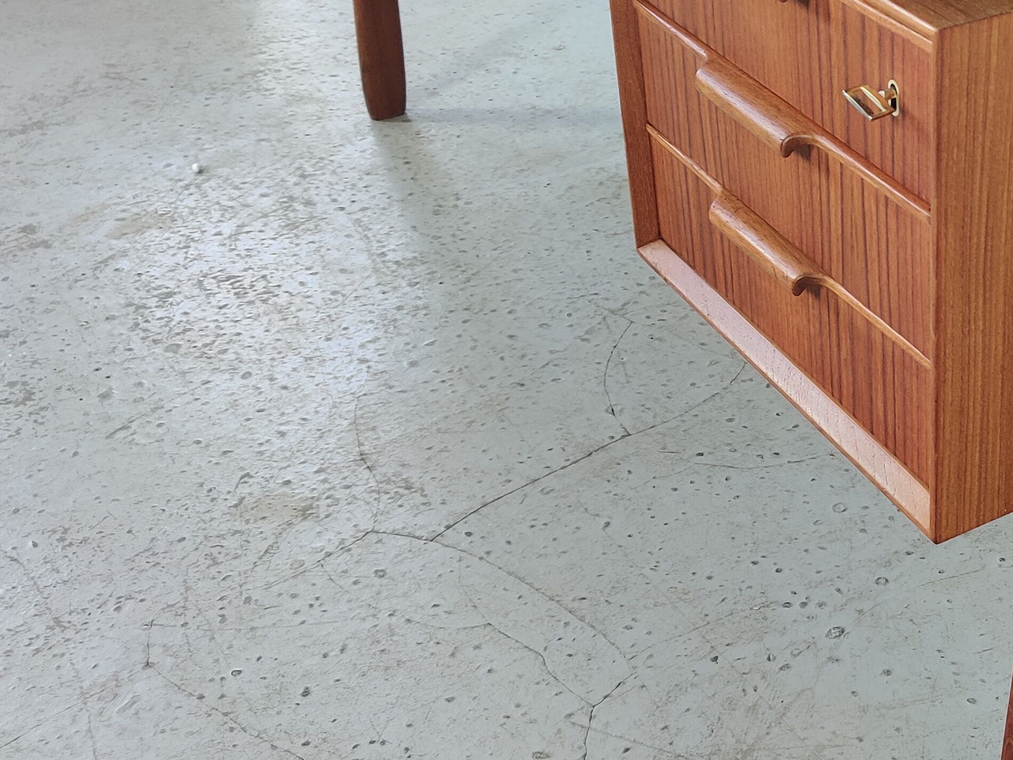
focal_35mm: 57
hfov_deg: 31.9
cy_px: 298
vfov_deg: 25.6
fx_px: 1668
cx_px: 936
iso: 200
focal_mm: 4.75
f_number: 1.65
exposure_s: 1/100
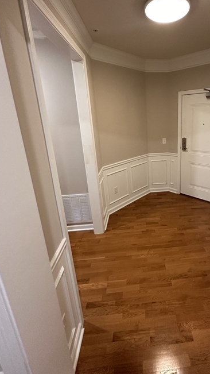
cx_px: 149
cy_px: 163
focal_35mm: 18
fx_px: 178
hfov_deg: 58.8
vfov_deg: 92.2
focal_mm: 2.22
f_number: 2.2
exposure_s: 1/60
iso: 400
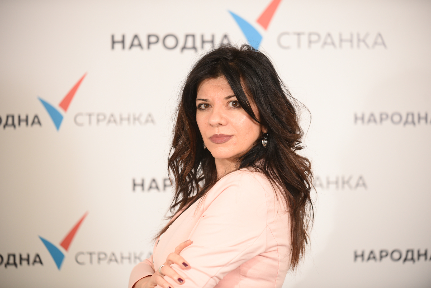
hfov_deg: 15.8
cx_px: 216
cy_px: 144
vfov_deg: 10.6
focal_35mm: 130
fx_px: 1557
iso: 800
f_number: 3.2
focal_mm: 130
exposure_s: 1/320
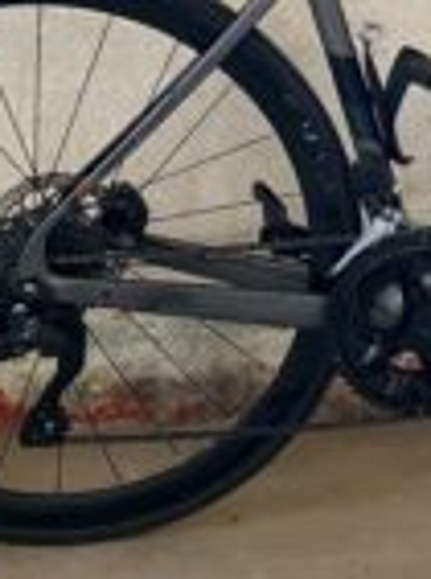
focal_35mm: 74
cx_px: 435
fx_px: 1234
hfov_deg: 19.2
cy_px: 21
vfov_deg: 25.3
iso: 320
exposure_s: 1/60
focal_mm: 4.25
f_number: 1.8
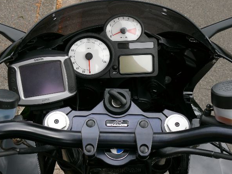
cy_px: 83
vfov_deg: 25.6
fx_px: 382
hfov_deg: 33.8
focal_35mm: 57
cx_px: 119
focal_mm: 9.8
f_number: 4
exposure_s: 1/100
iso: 100
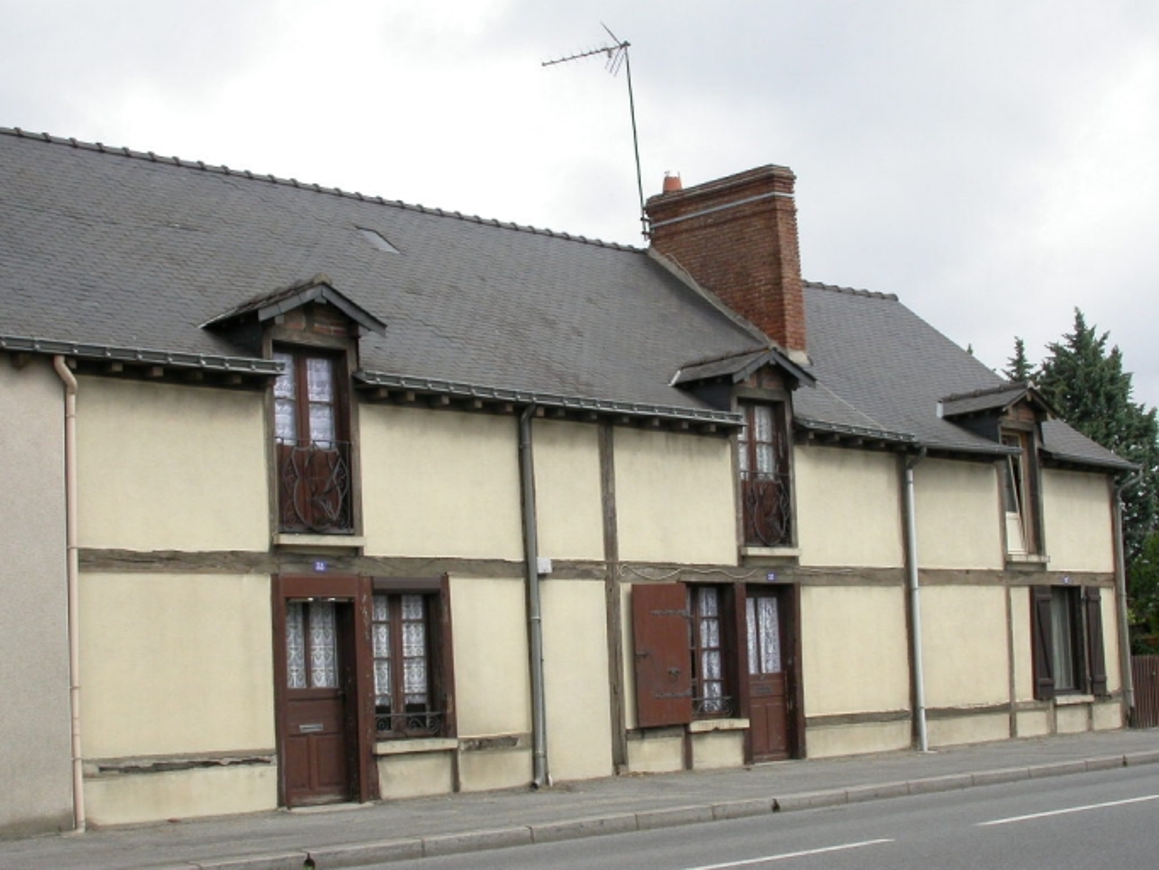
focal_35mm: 58
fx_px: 1943
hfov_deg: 33.2
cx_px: 580
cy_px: 435
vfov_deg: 25.2
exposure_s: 1/298
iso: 100
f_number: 6.9
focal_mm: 12
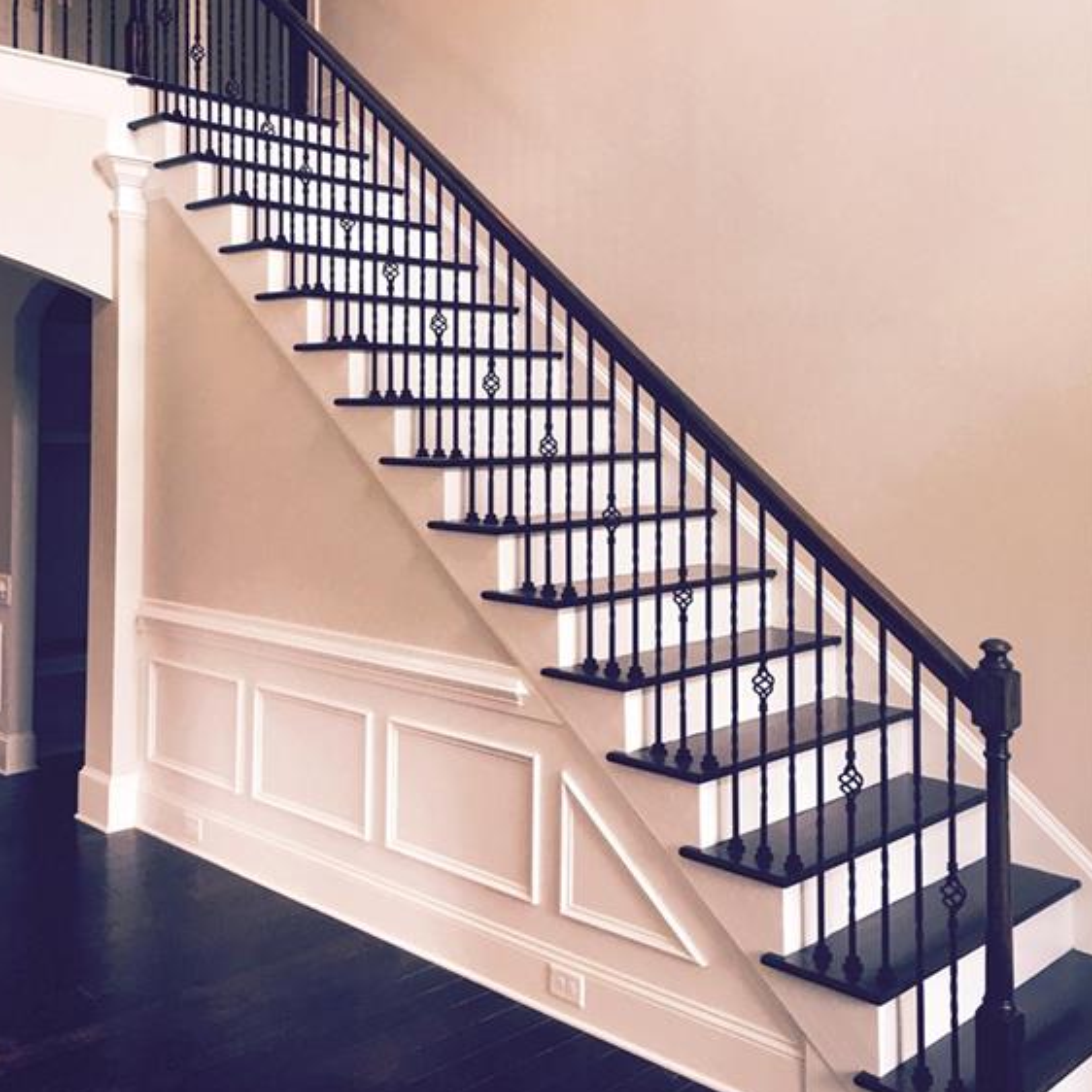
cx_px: 540
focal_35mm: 35
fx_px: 1249
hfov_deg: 47.2
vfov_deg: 46.9
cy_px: 420
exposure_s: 1/30
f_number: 2.2
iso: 40
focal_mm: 4.15
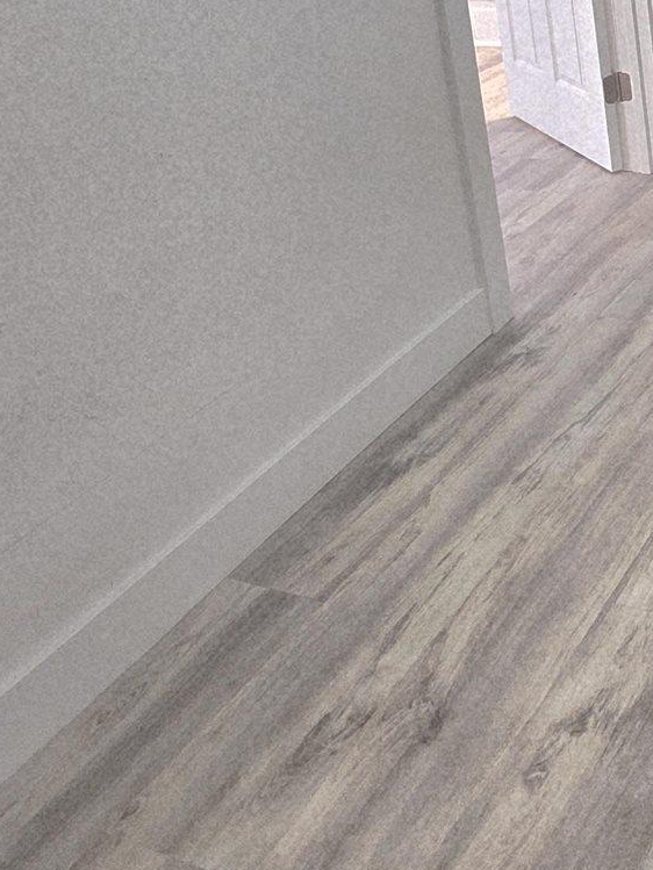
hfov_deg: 29.9
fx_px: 1006
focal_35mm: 40
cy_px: -53
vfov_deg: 39.5
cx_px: 812
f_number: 1.9
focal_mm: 2.2
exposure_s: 1/120
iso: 100
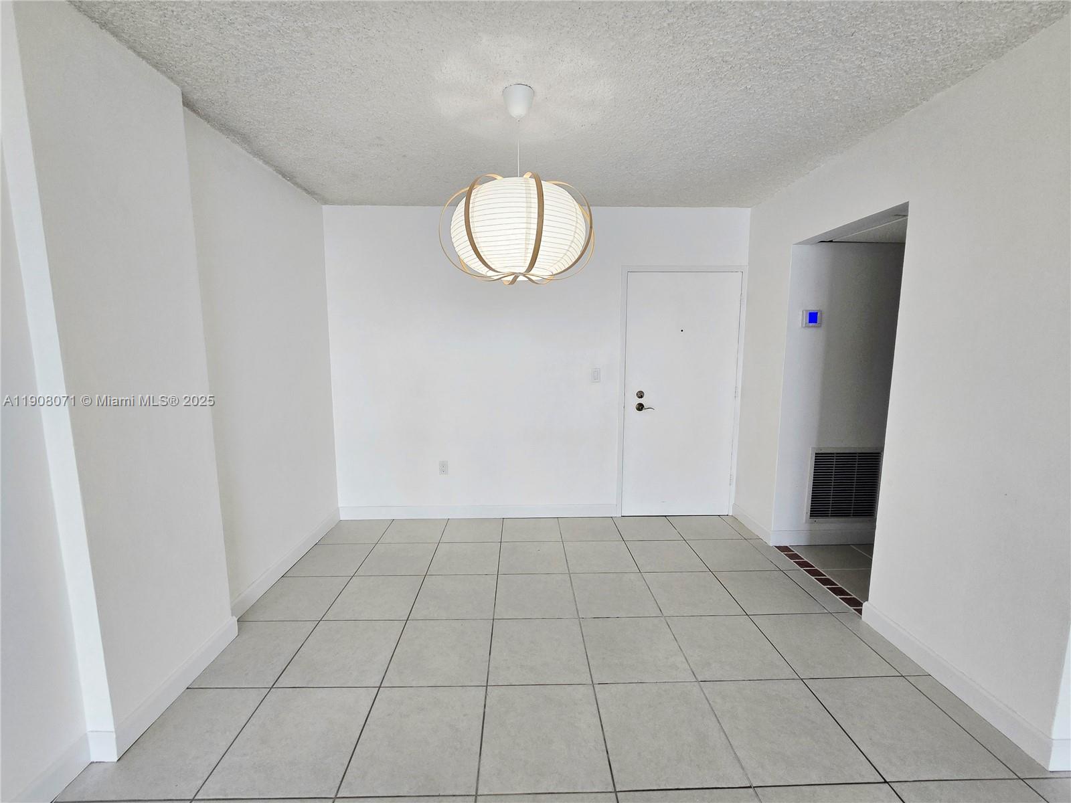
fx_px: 402
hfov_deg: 106.2
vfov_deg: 89.9
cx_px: 536
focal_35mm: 13
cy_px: 402
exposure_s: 1/60.2
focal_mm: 2.2
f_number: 2.2
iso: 100
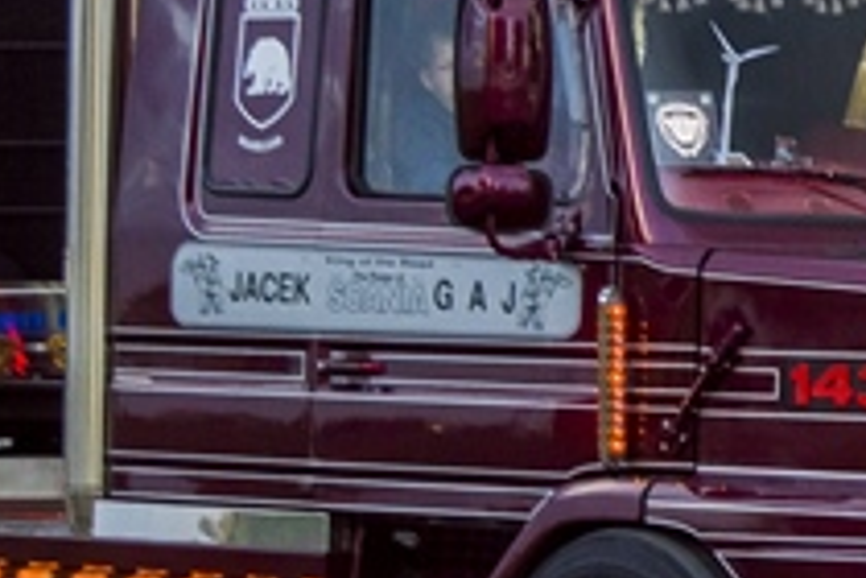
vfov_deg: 5.3
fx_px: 6179
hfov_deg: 8.0
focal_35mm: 257
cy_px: 109
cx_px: 726
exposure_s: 1/200
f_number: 5.6
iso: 200
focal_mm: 45
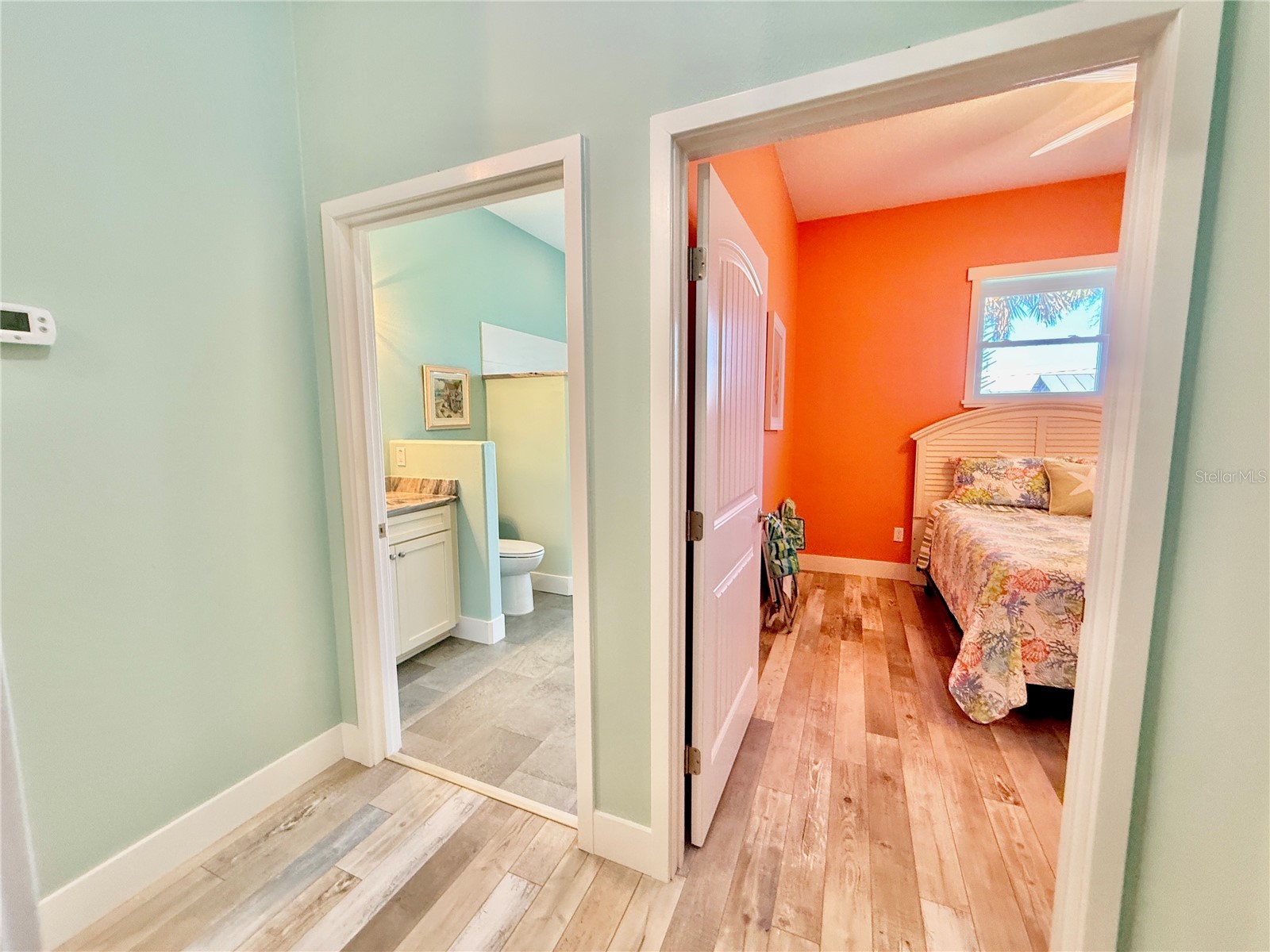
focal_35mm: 14
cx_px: 635
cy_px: 476
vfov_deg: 85.7
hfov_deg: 102.1
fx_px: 514
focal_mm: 2.22
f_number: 2.2
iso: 200
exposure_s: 1/60
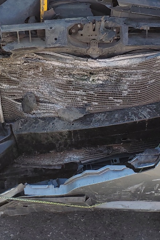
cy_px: 75
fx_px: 426
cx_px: 94
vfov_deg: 31.1
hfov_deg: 21.2
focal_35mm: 64
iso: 50
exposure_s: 1/270
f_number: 1.5
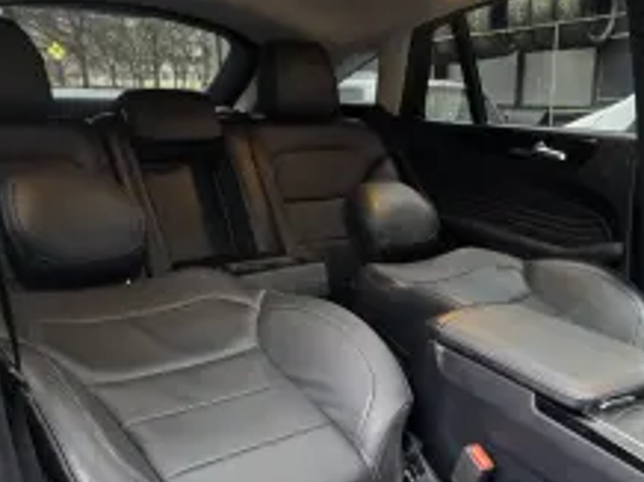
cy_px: 381
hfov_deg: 48.4
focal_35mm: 38
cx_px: 414
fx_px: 706
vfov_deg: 36.4
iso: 640
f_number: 1.7
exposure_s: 1/100
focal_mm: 6.3
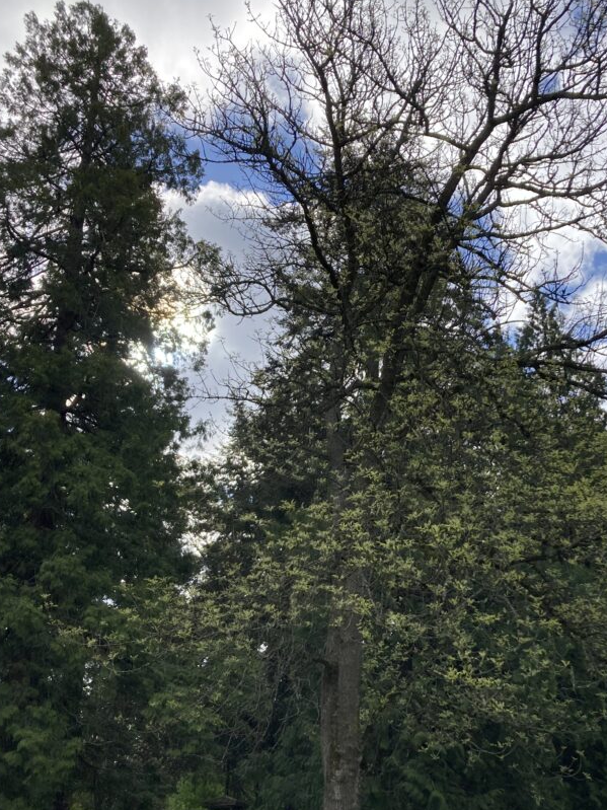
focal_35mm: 37
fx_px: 865
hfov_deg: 38.4
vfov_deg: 50.0
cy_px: 465
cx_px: 387
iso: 20
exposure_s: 1/1869
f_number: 1.8
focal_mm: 3.99
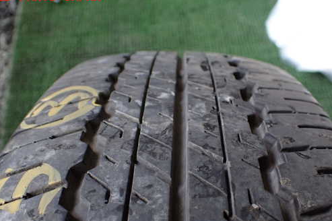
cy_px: 139
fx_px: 350
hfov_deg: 50.7
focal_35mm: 38
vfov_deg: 34.8
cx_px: 180
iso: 250
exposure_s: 1/125
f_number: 2.3
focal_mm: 5.4
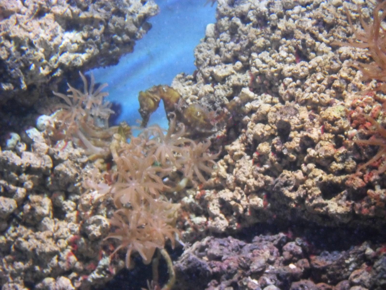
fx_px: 1171
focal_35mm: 105
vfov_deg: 14.1
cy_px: 145
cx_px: 193
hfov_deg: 18.7
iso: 400
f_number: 5.8
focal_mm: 18.9
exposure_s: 1/20
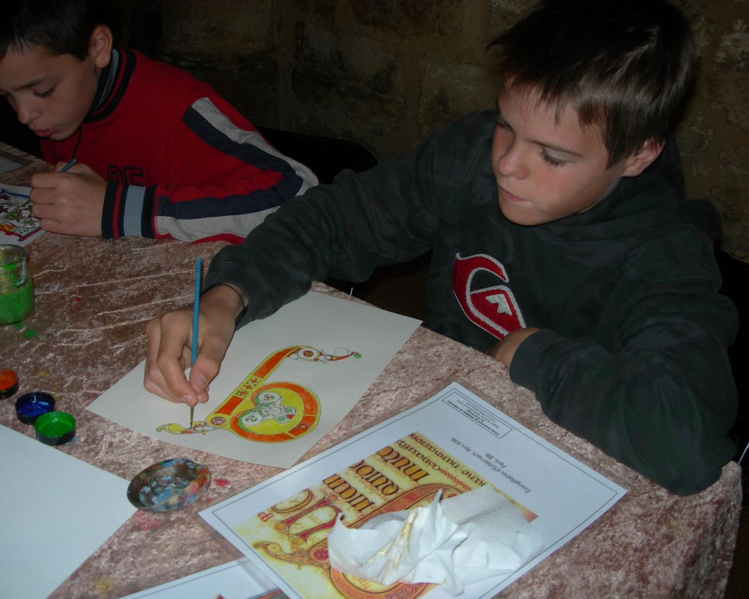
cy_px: 302
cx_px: 383
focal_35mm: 40
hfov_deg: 45.8
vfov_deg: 37.3
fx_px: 886
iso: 50
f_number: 2.8
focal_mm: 7.8
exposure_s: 1/60.1
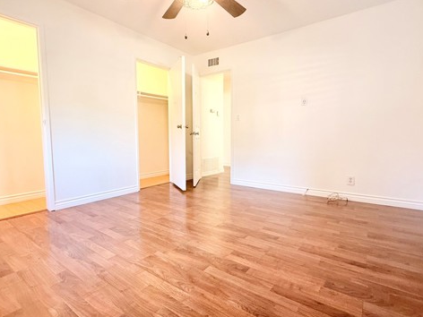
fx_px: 232
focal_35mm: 19
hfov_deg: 84.6
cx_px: 205
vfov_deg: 68.7
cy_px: 157
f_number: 2.2
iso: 320
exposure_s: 1/120
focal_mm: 2.22
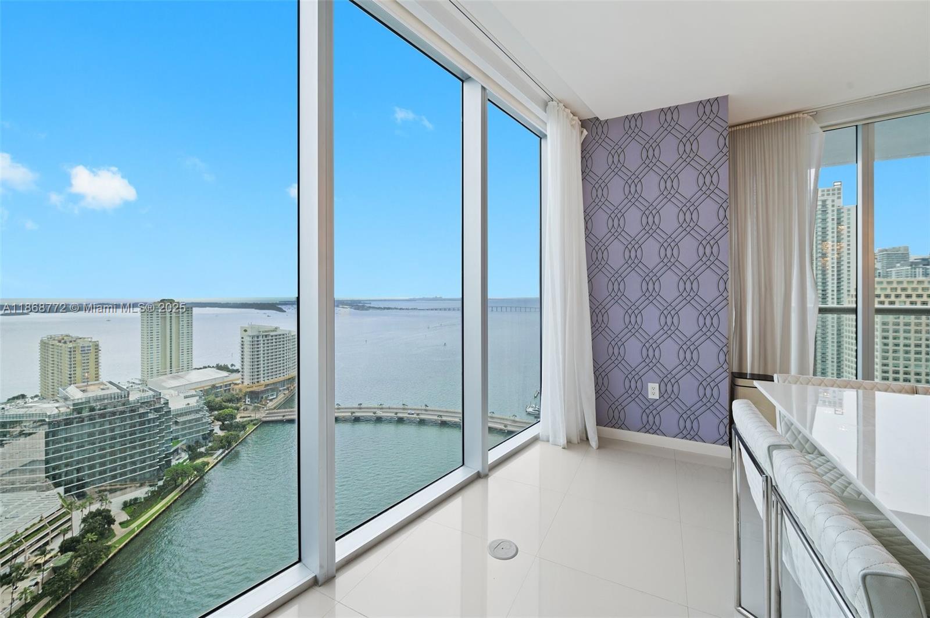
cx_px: 465
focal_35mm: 14
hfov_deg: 104.3
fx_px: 361
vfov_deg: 81.1
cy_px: 309
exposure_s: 1/20
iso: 200
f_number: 8
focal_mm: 14
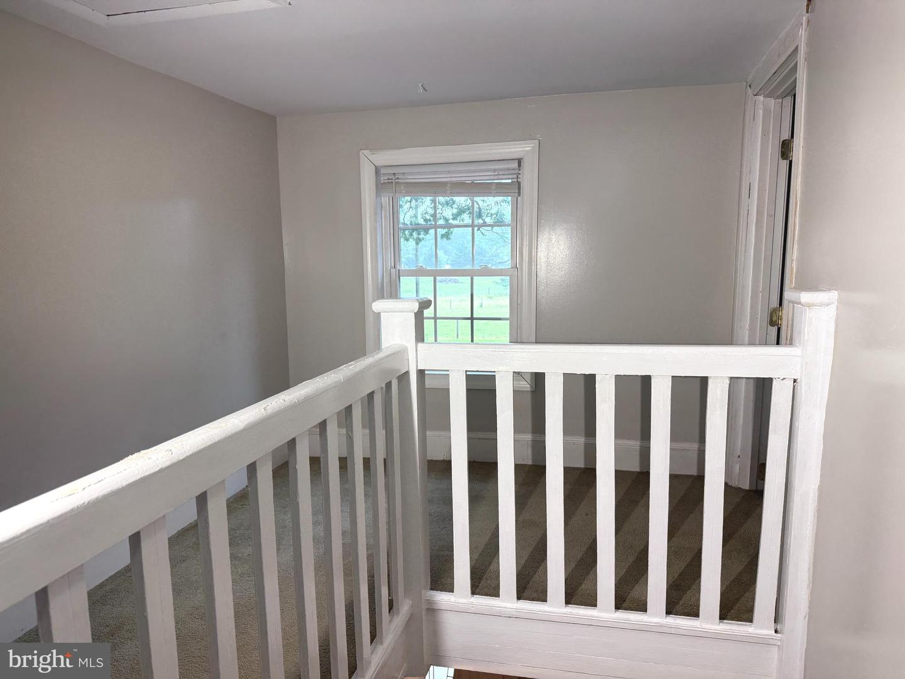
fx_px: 627
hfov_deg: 71.6
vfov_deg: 56.8
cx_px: 452
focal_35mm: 24
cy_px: 340
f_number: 1.78
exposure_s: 1/98
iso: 80
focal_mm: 6.76
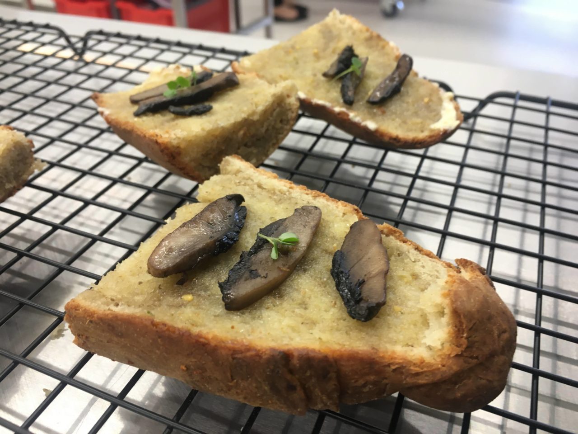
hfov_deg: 61.7
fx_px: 484
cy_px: 217
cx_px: 289
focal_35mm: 29
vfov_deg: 48.2
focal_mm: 4.15
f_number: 2.2
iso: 64
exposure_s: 1/33
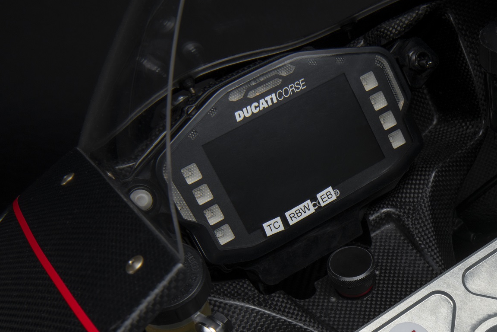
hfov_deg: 22.8
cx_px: 483
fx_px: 1187
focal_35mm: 86
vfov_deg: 15.7
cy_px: 302
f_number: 18
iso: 100
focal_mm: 40
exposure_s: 1/160
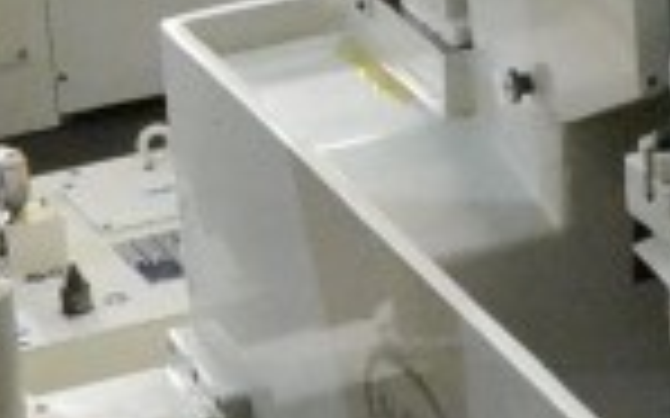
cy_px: -189
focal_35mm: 267
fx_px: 4873
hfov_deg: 7.6
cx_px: 1252
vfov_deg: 4.9
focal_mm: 24
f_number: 7.1
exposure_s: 1/200
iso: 6400
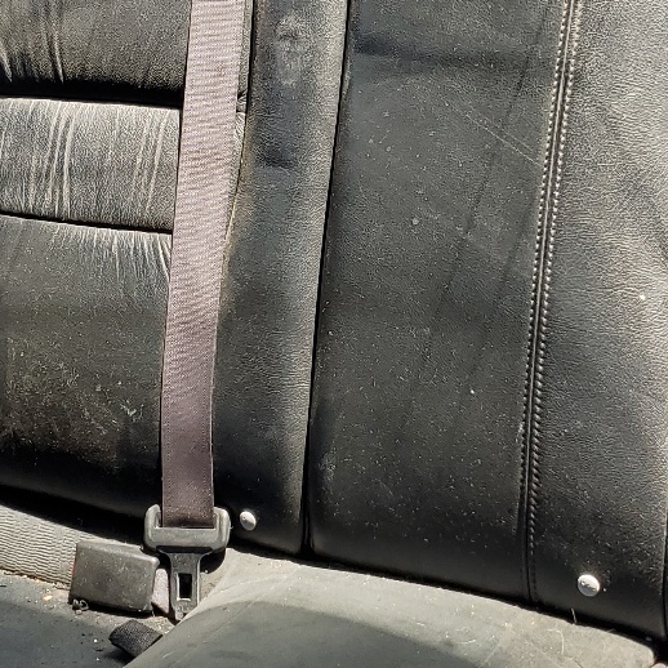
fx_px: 1550
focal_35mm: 71
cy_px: 272
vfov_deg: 24.3
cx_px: 411
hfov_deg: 24.3
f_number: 1.5
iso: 50
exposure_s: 1/323
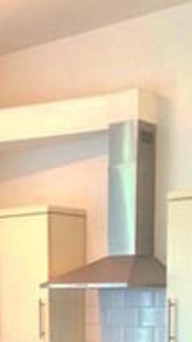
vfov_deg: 21.6
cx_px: 93
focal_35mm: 87
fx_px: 790
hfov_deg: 13.9
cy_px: 466
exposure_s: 1/30
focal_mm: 4.15
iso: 160
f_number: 2.2
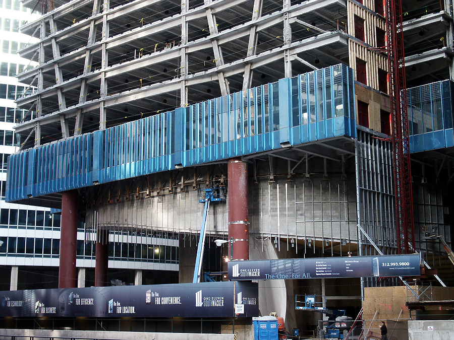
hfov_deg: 37.5
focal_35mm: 51
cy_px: 170
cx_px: 227
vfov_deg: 28.6
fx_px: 669
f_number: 3.6
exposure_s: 1/45
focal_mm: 10.53
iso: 80
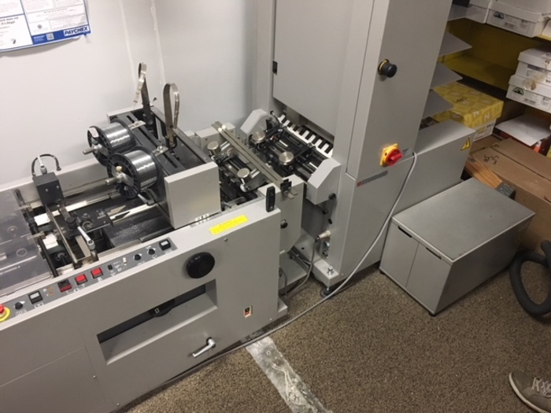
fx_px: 462
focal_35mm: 29
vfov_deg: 48.2
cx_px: 276
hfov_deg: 61.7
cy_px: 206
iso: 200
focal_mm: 4.15
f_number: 2.2
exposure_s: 1/30
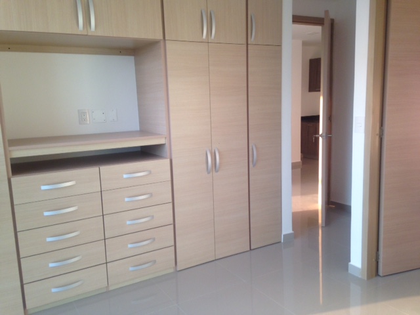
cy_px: 158
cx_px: 210
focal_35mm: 33
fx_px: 400
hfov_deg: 55.4
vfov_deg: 42.9
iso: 64
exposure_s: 1/60
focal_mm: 4.12
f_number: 2.4
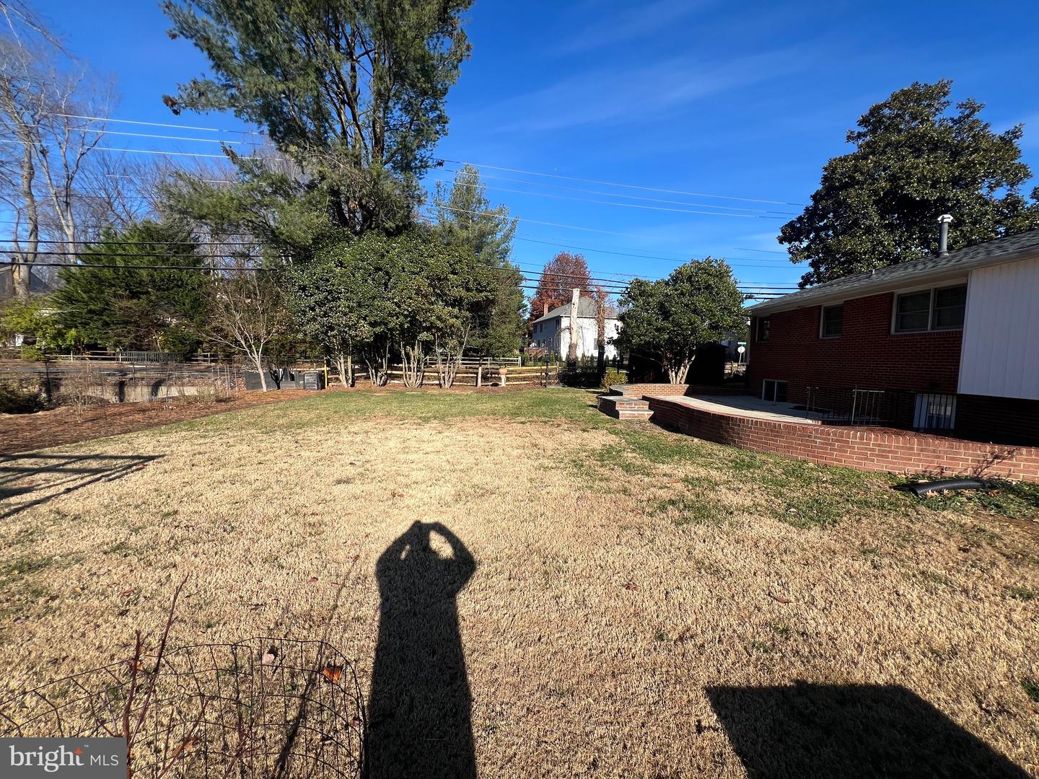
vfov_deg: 89.9
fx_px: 390
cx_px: 520
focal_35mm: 13
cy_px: 390
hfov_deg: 106.2
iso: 32
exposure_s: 1/1376
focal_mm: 1.57
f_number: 1.8
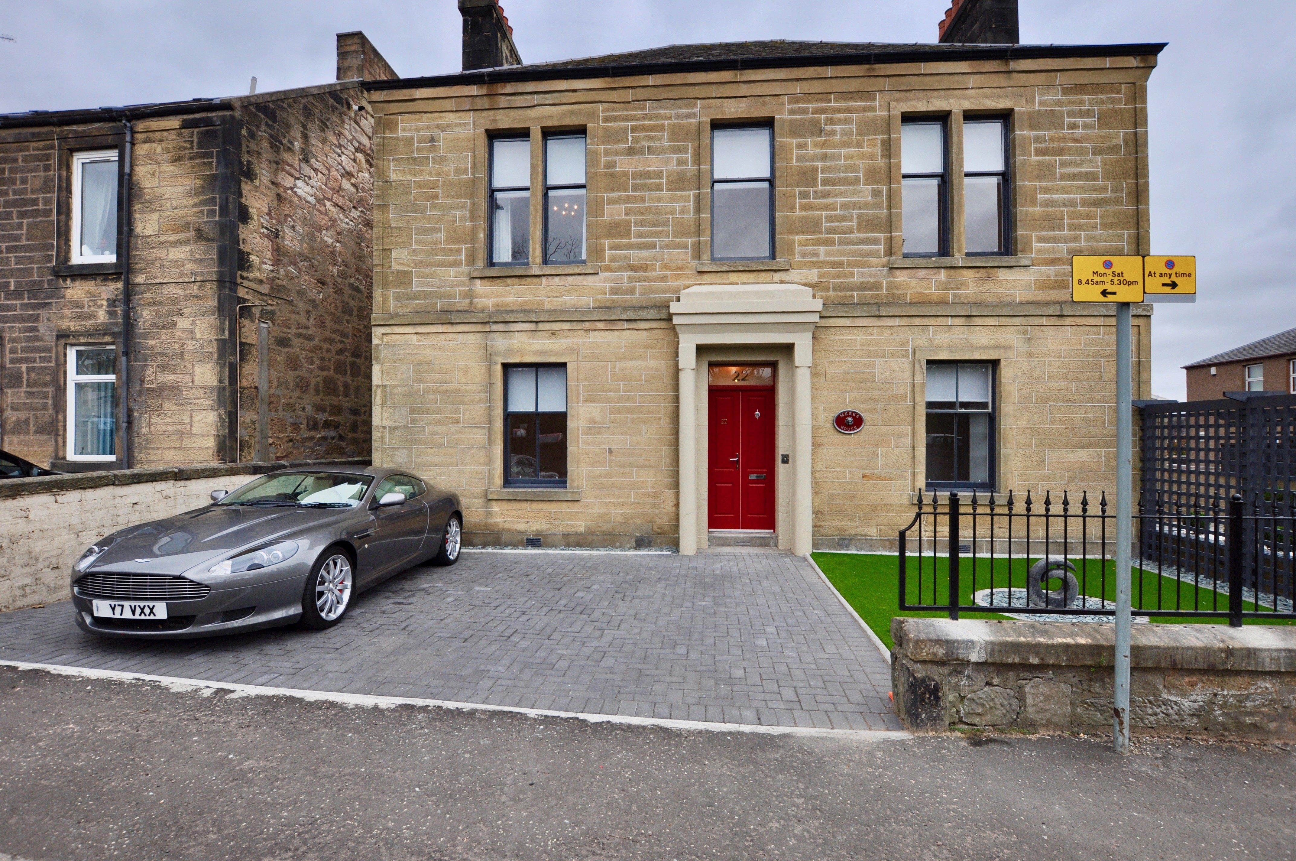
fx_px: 593
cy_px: 430
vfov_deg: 71.9
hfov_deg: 95.0
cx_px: 648
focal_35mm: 16
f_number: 6.3
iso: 200
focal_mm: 11
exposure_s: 1/160
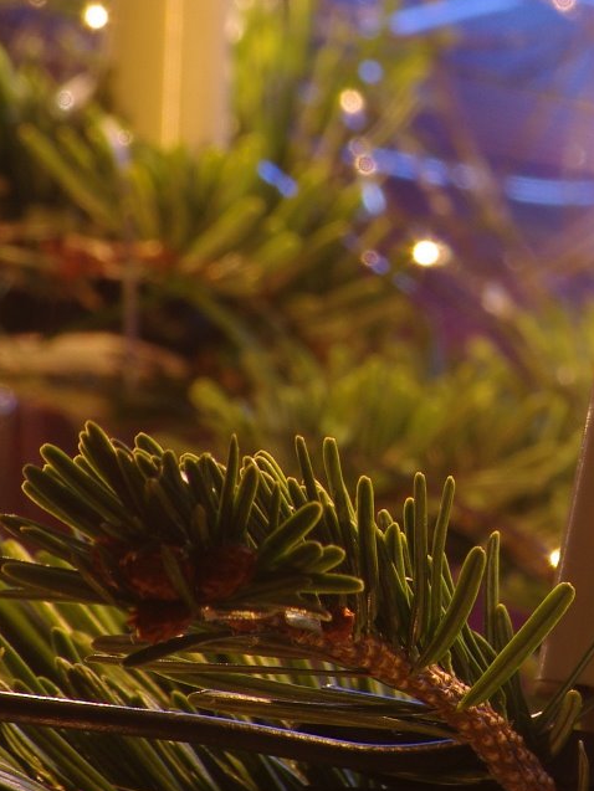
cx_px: 706
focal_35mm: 878
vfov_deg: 2.3
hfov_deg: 1.7
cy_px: 99
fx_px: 20082
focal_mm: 200
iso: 125
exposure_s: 5
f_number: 16
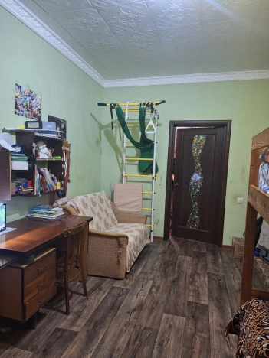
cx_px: 134
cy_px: 179
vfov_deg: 73.9
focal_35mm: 23
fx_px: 238
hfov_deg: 58.9
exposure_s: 1/25
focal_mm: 5.54
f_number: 1.8
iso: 320
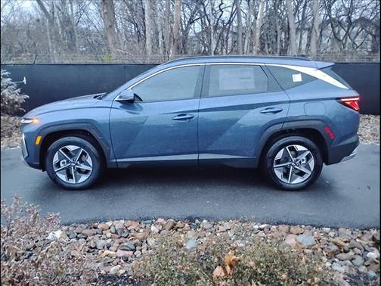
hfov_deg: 63.4
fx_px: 308
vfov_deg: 49.7
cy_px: 143
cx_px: 190
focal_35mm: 28
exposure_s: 1/20
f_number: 1.8
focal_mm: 4.26
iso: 3825
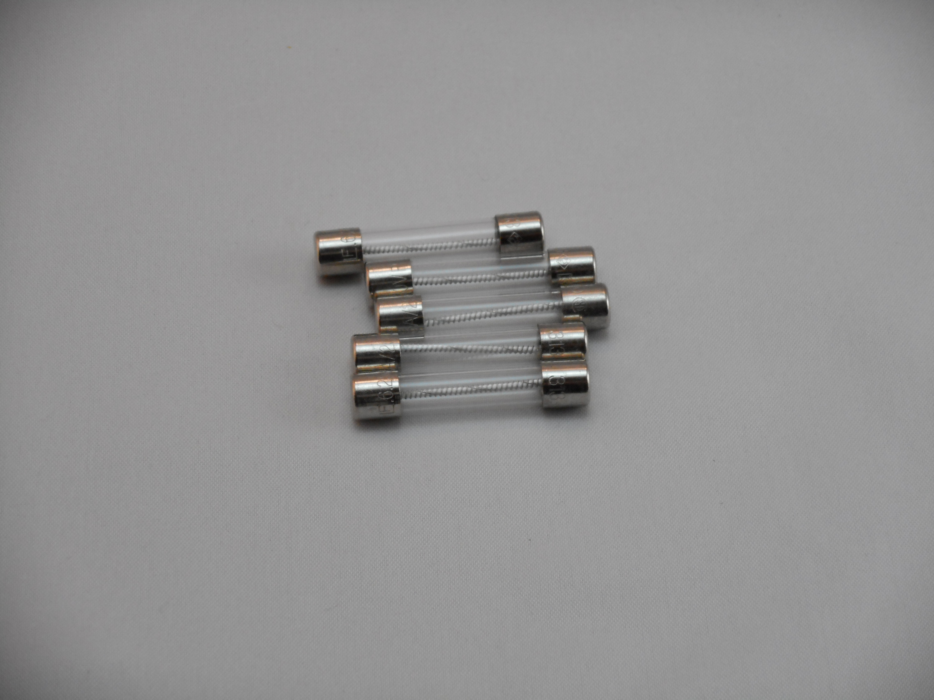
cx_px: 467
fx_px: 3157
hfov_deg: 16.8
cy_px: 350
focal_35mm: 117
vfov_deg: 12.7
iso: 400
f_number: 5.9
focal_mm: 20.9
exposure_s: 1/60
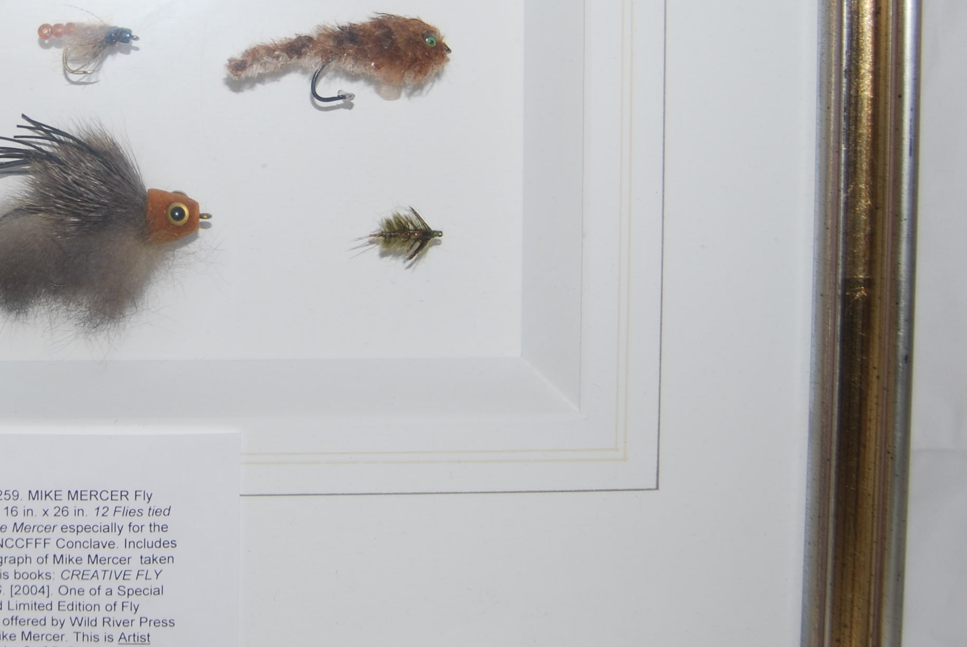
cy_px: 128
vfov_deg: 22.4
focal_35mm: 60
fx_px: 1615
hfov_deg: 32.0
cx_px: 132
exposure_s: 1/60
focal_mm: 19
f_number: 3.5
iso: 100
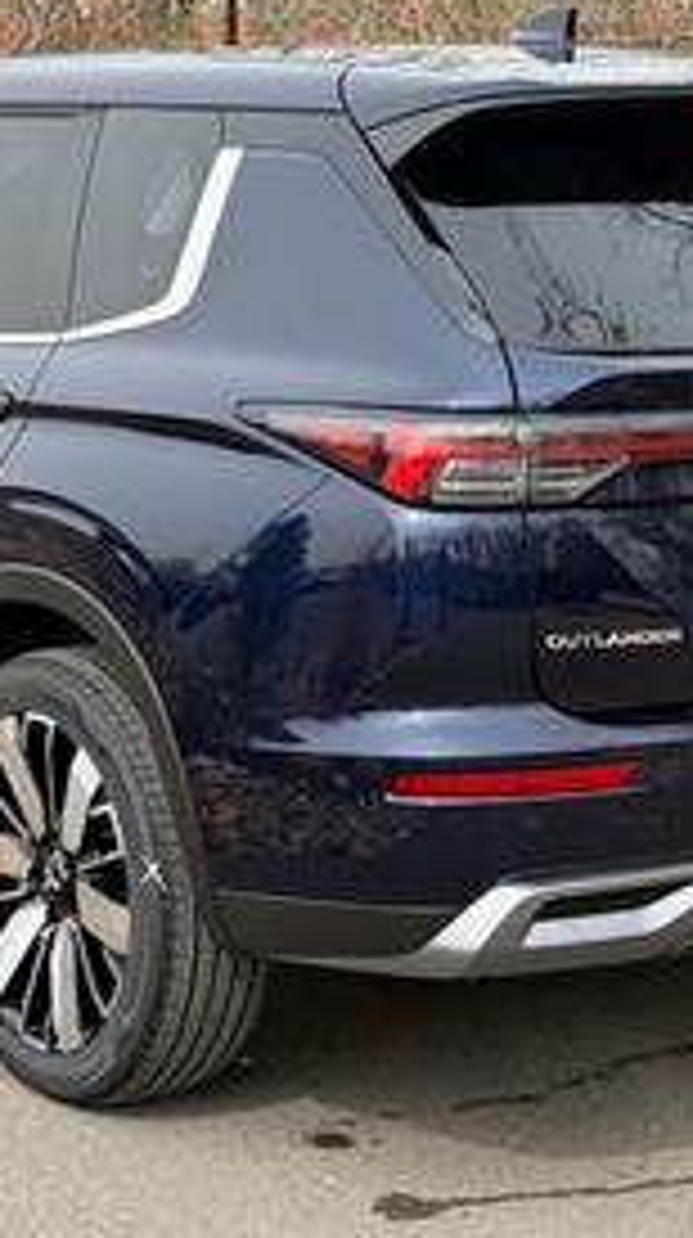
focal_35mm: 96
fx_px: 3147
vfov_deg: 22.2
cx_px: 266
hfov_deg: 12.6
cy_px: 576
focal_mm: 6.76
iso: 80
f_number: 1.78
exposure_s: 1/1608
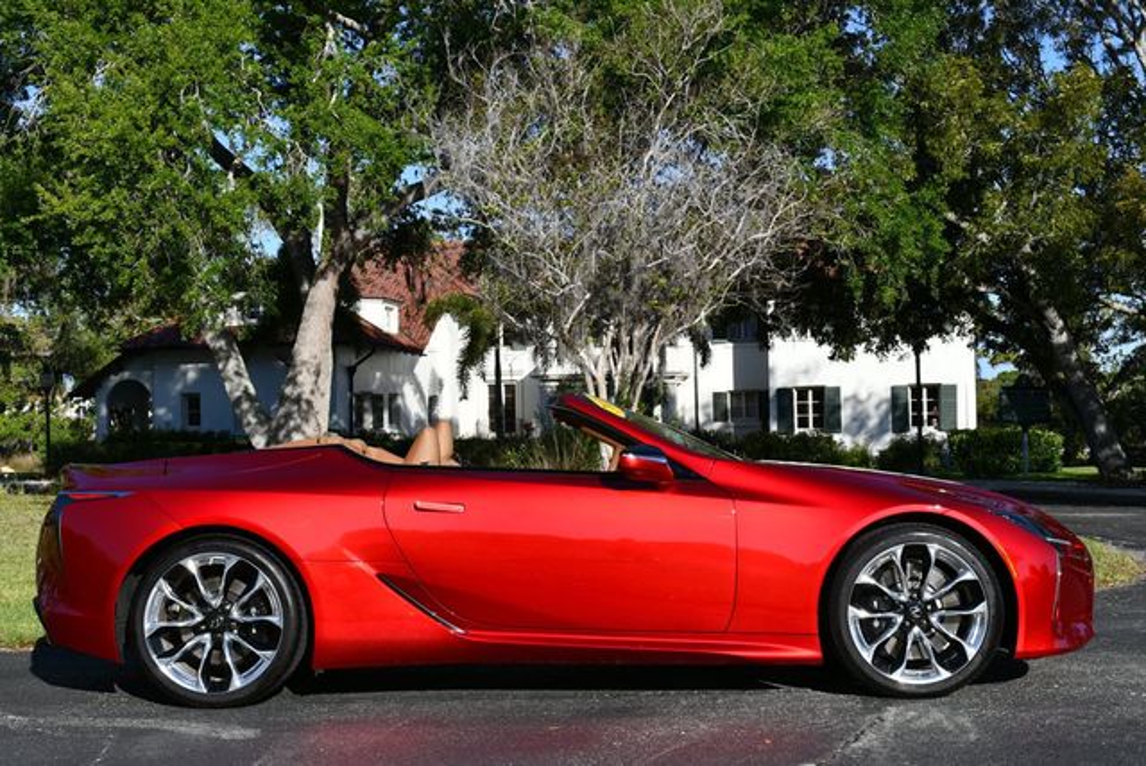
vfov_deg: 28.1
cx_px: 573
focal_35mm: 48
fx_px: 1529
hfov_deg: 41.1
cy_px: 383
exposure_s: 1/320
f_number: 8
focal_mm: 24
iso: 100
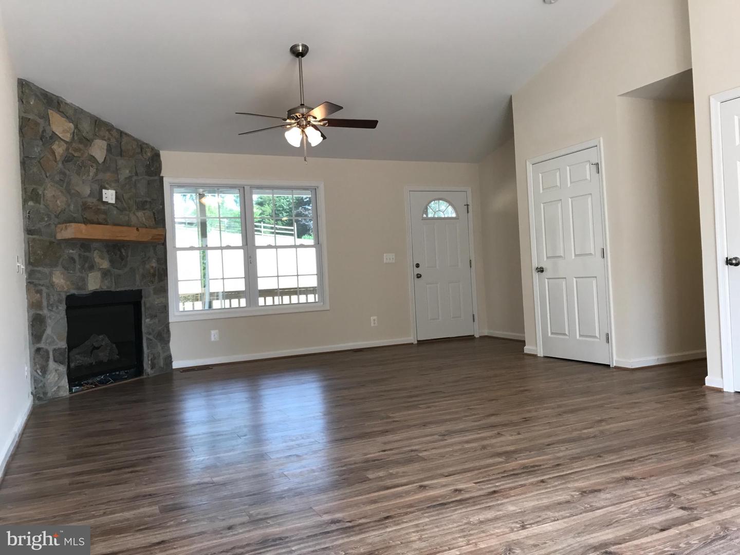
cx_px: 370
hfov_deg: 63.4
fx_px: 599
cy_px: 278
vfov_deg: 49.7
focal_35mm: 28
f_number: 1.8
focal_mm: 3.99
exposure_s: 1/120
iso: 40
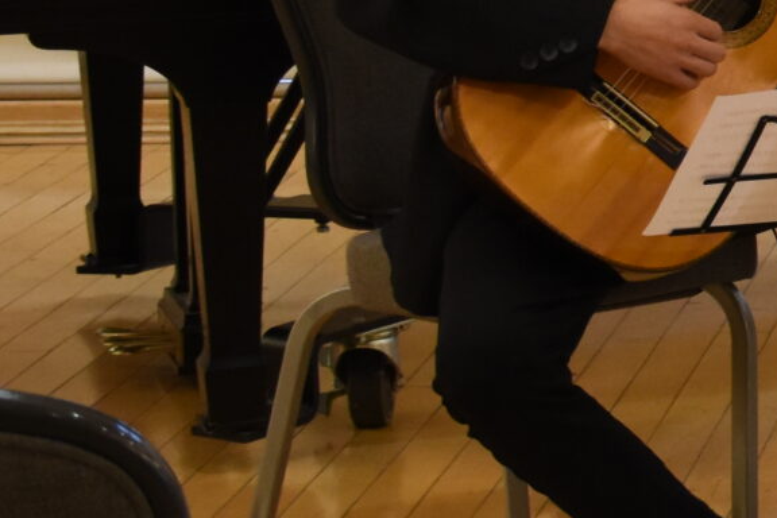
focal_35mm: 200
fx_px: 4316
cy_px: -47
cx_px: 1639
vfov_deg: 6.8
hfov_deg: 9.5
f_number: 5.6
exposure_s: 1/20
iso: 1000
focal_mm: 30
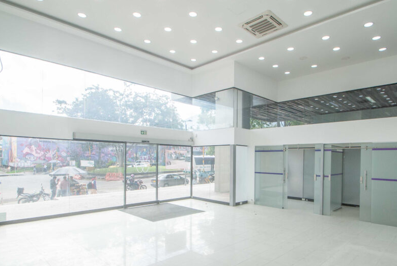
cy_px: 163
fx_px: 239
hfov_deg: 79.2
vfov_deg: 57.5
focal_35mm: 22
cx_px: 215
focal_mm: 11
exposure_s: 1/160
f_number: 8
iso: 100
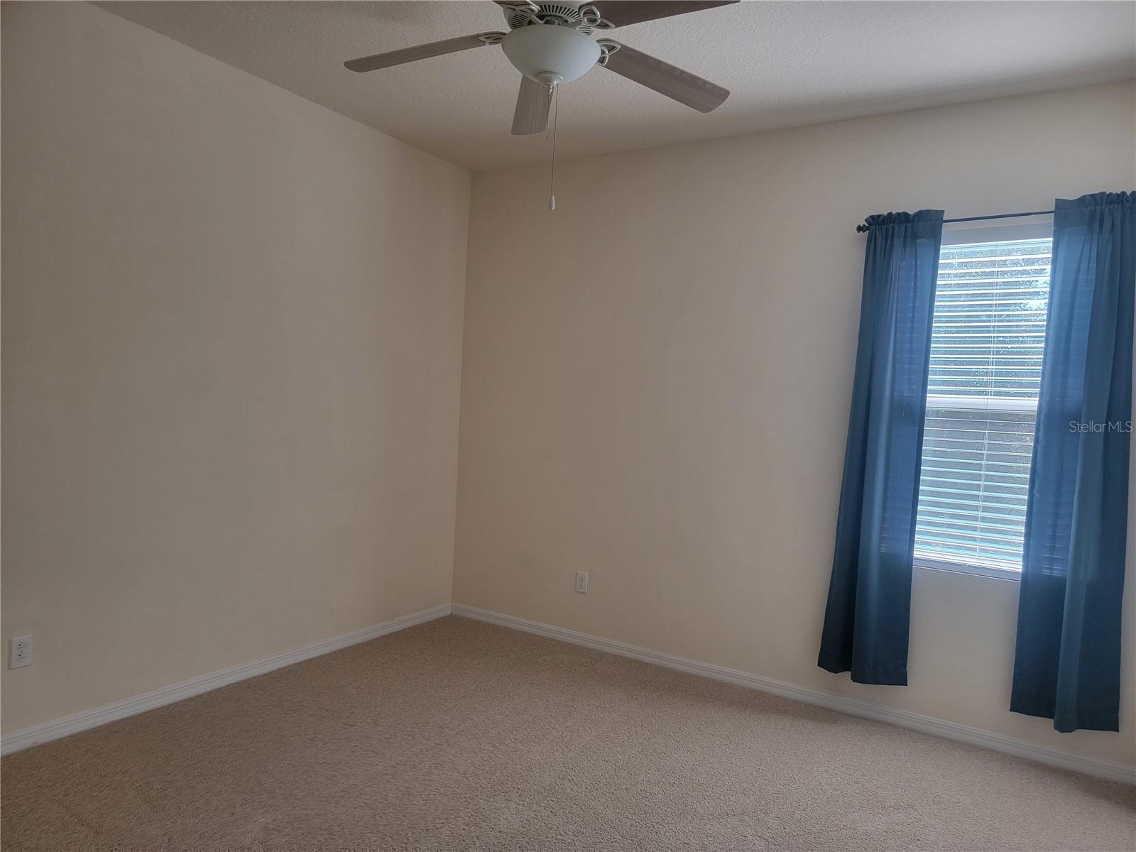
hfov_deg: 71.6
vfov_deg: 56.8
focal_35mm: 24
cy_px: 426
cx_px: 568
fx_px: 788
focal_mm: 6.7
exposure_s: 1/120
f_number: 1.8
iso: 80
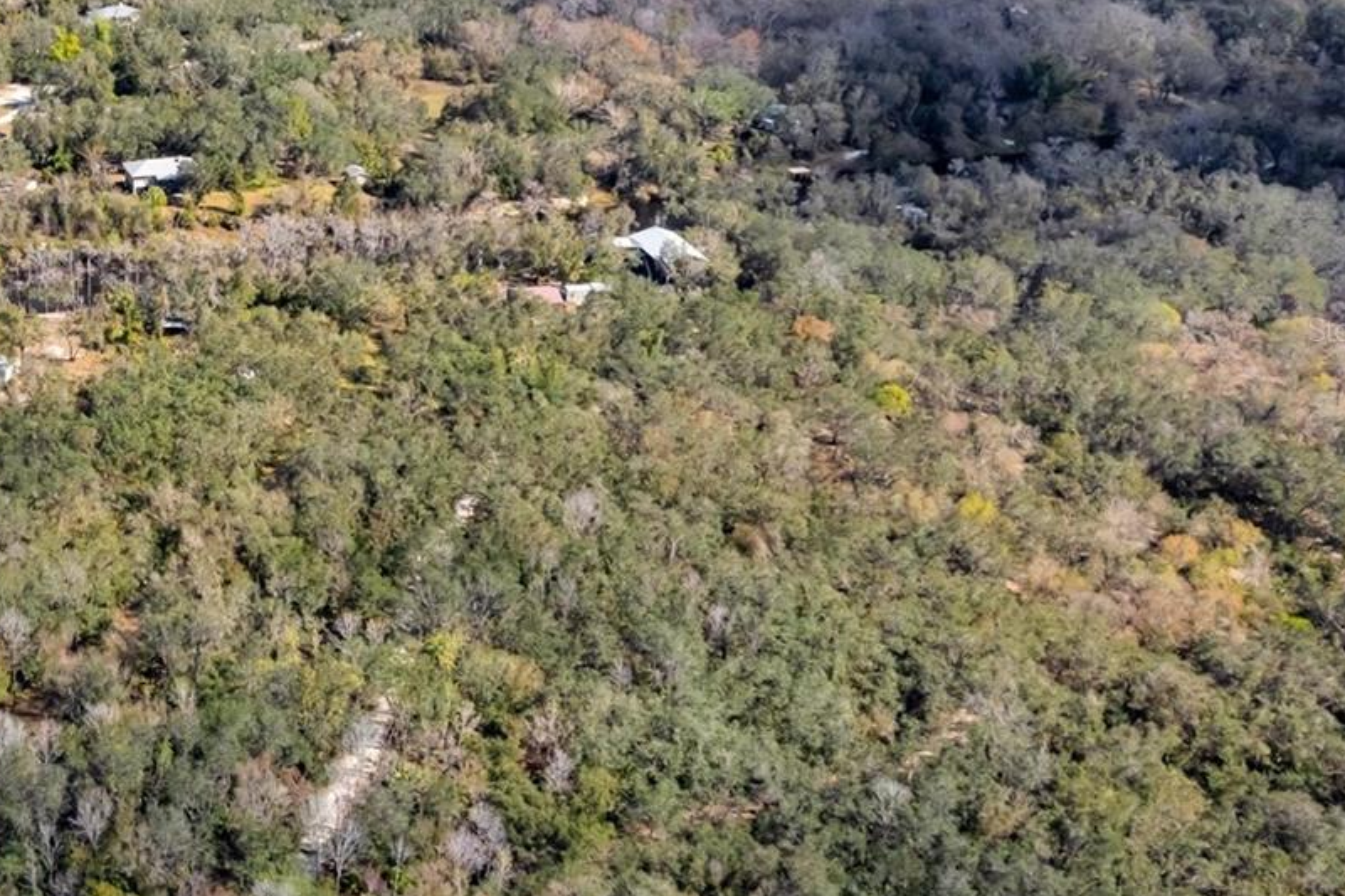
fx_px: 1643
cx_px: 113
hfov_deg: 40.8
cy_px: 329
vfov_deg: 30.4
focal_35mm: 44
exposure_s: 1/2000
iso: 150
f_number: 2.8
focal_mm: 8.38
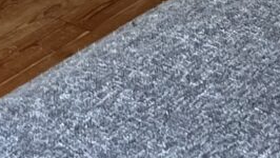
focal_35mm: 218
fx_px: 1620
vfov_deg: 5.3
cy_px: -289
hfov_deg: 9.7
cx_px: -59
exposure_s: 1/120
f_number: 1.5
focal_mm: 5.7
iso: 80
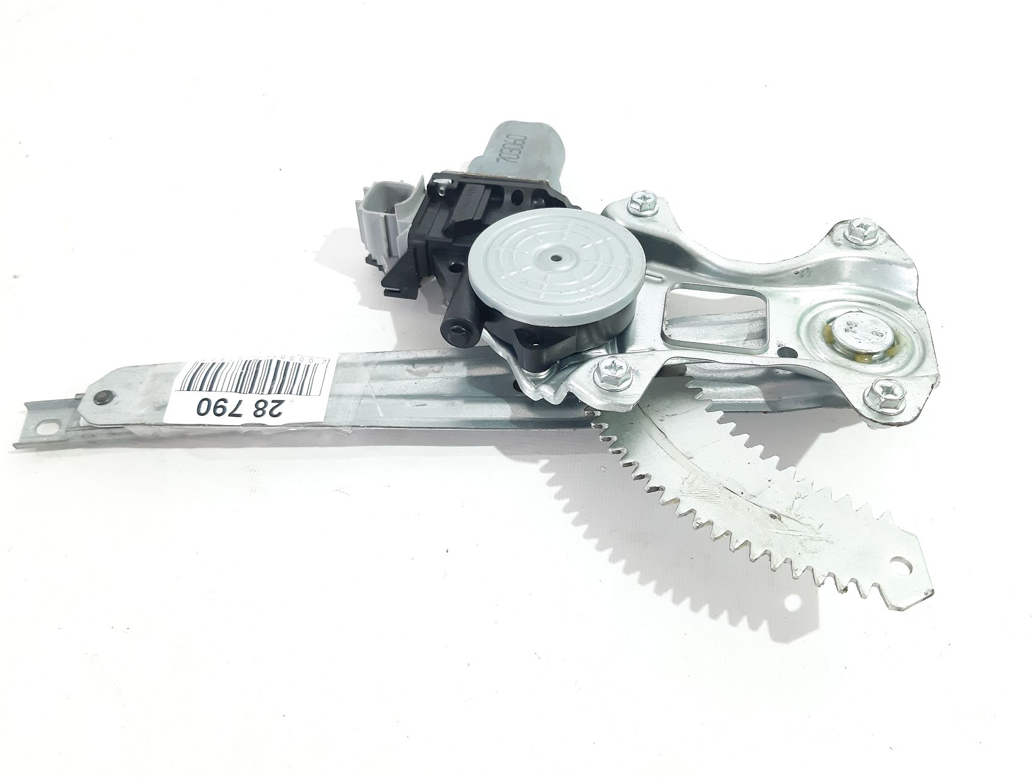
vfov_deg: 51.3
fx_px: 808
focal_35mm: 27
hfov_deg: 65.3
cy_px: 388
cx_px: 518
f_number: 1.7
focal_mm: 3.93
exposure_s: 1/50
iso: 250
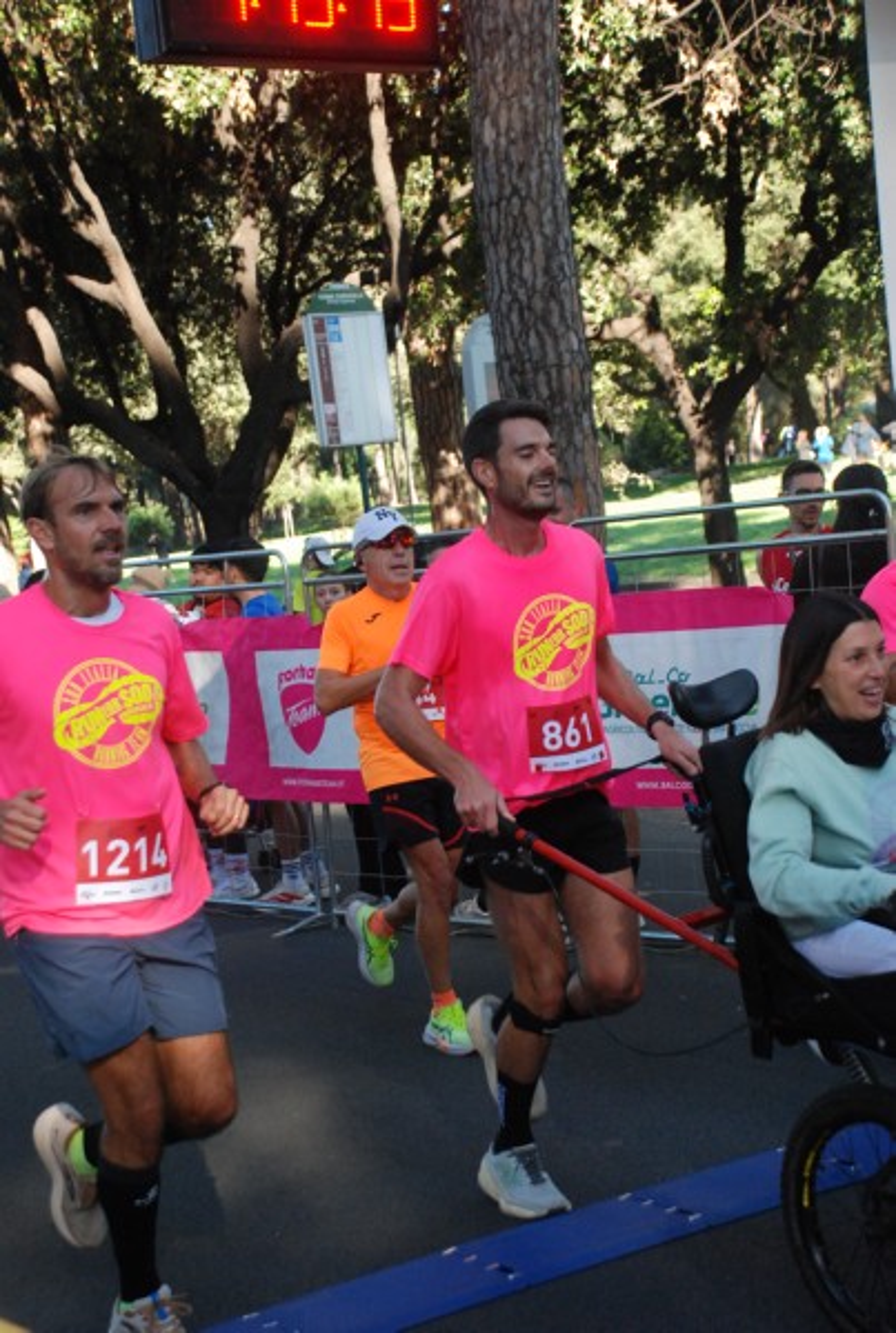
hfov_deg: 23.9
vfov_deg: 35.0
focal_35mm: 57
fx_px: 2117
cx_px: 448
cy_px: 666
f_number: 4.5
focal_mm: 38
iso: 1000
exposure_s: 1/500
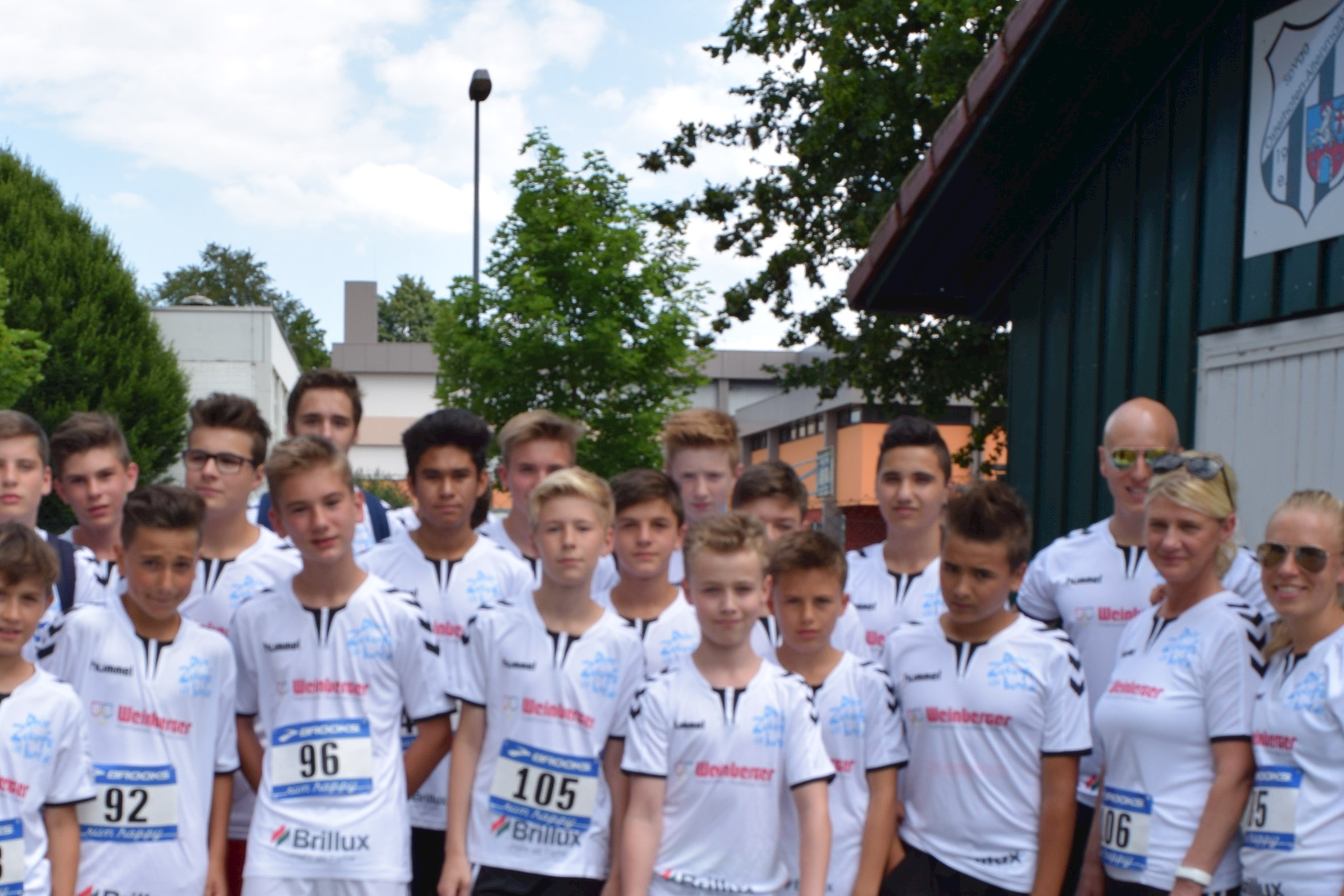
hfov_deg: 41.7
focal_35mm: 47
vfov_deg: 27.9
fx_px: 1755
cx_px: 546
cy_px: 741
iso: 200
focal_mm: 18
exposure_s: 1/250
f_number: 8
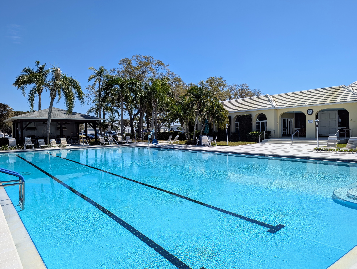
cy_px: 134
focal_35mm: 24
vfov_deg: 56.9
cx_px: 178
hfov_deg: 71.5
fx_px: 248
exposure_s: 1/1443
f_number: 1.68
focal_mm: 6.9
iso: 20
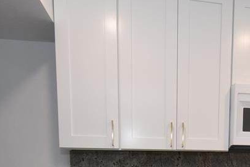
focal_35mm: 38
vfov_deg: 31.3
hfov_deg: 48.5
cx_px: 192
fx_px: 264
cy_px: 181
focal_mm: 10
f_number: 5
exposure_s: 1/100
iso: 800
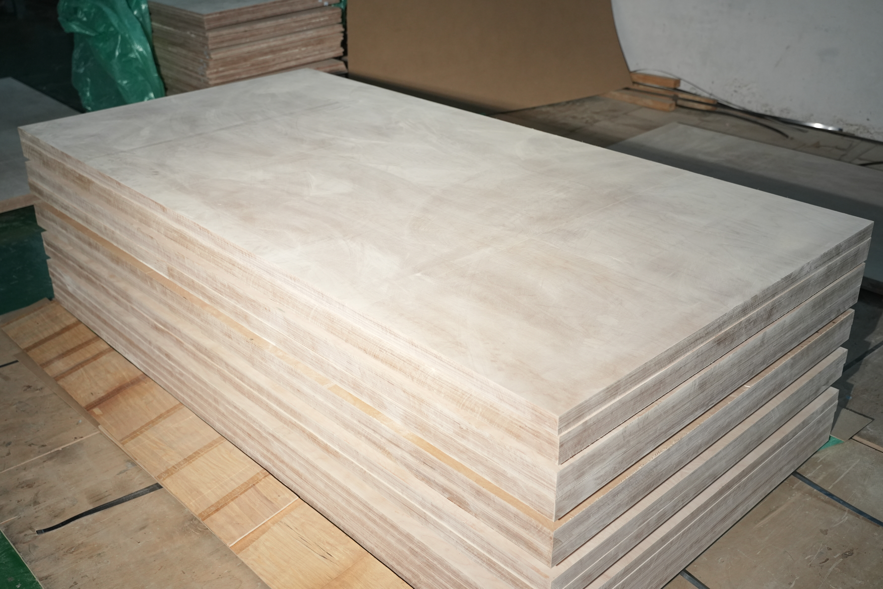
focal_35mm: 37
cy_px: 294
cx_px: 442
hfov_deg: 51.9
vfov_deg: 35.9
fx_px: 907
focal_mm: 37
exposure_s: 1/160
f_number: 4
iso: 1600
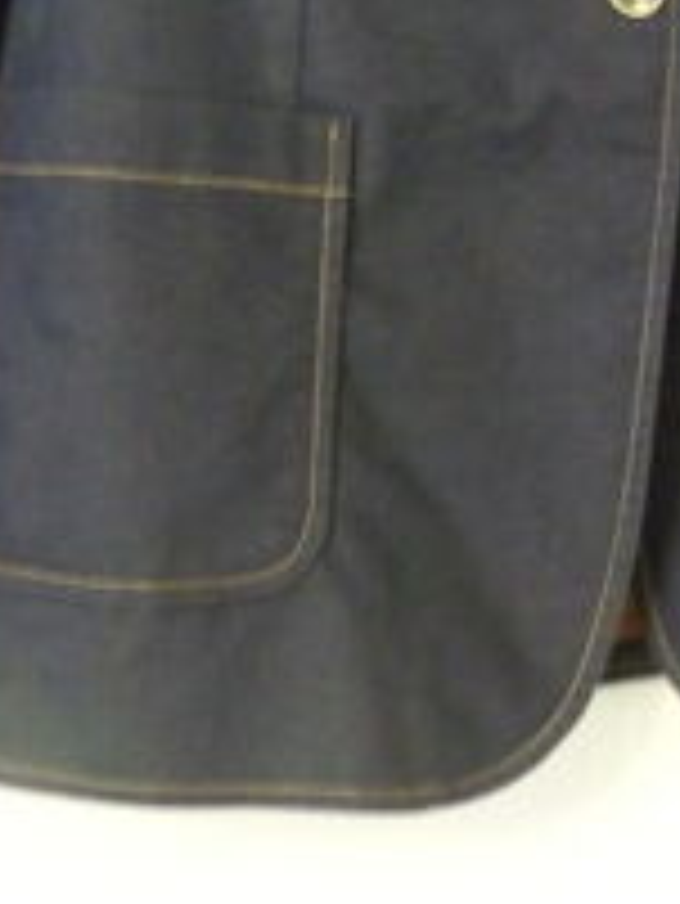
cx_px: 680
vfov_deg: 21.9
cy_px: -4
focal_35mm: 86
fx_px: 2250
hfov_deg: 16.8
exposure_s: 1/3.2
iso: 400
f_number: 3.2
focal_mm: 4.8
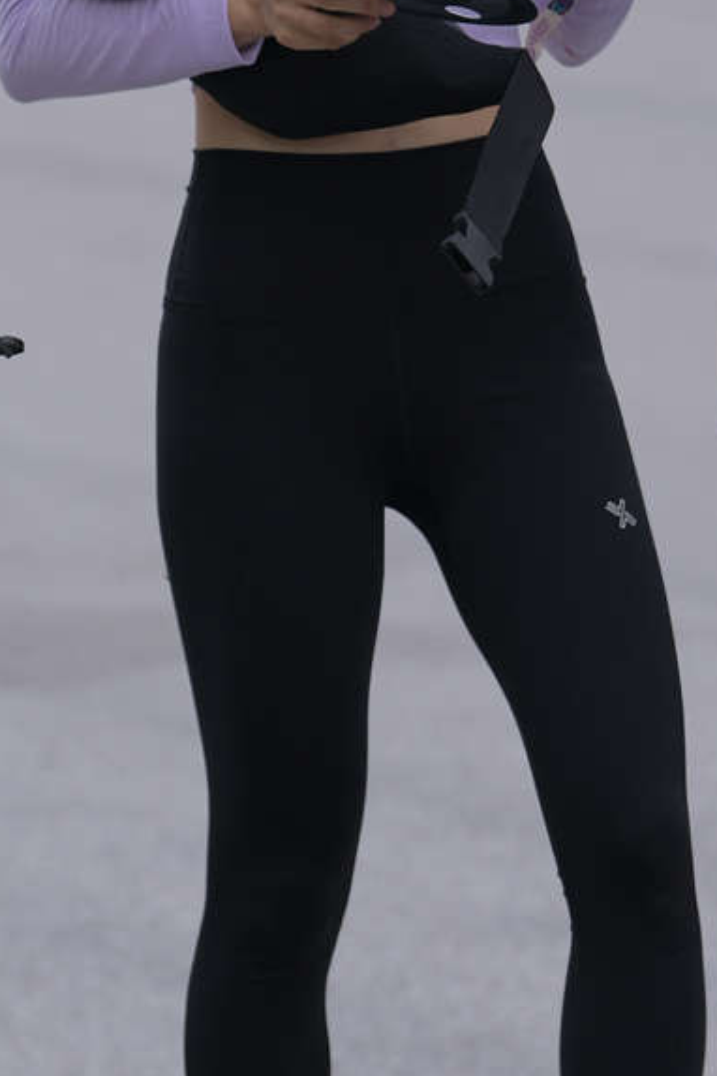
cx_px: 475
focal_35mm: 550
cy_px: 248
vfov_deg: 3.7
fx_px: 16430
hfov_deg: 2.5
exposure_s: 1/800
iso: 180
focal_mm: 175
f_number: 4
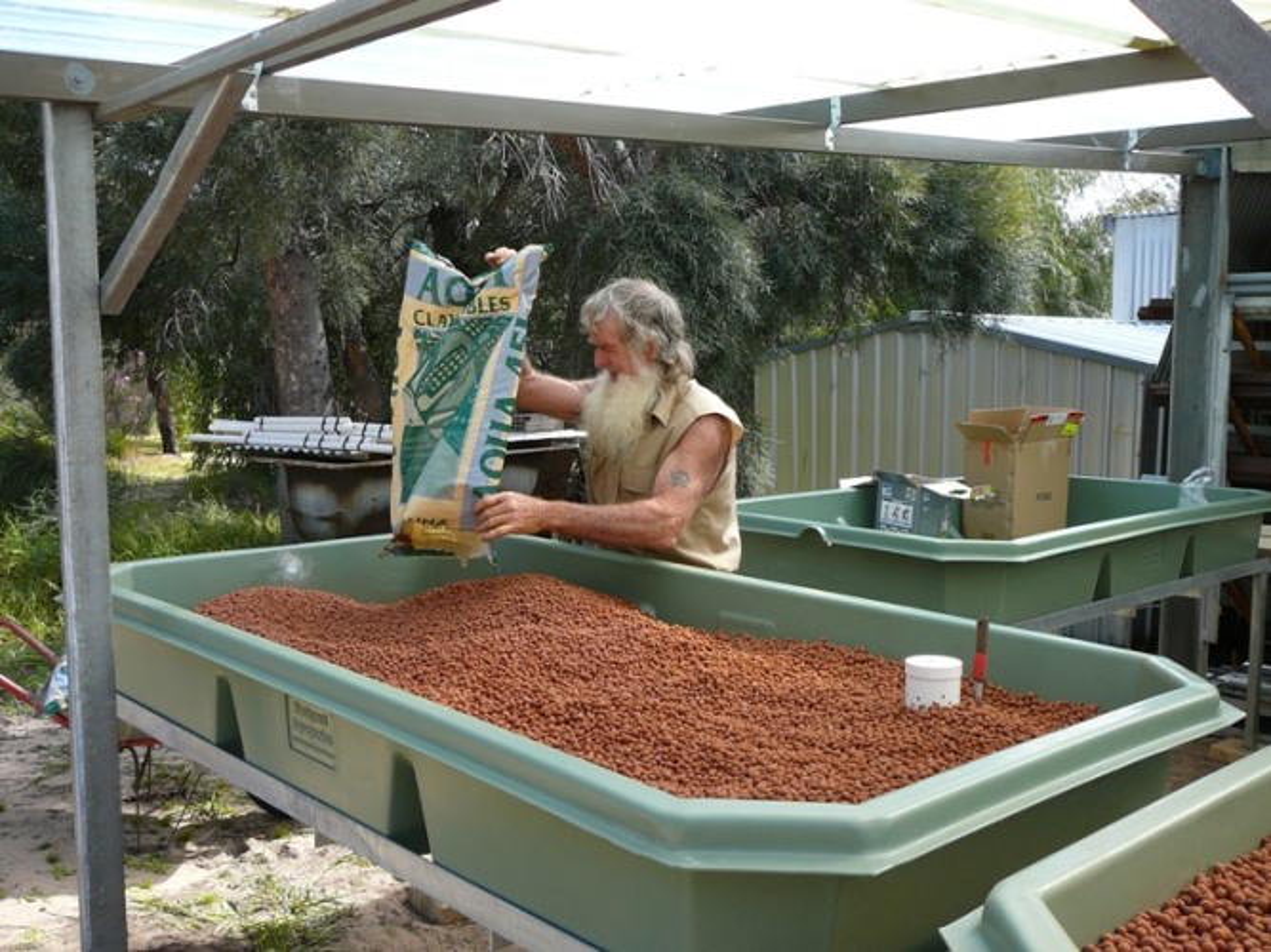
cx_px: 636
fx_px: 1285
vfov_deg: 40.7
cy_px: 476
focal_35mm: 35
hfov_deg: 52.6
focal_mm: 5.2
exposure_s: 1/320
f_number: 2.8
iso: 80
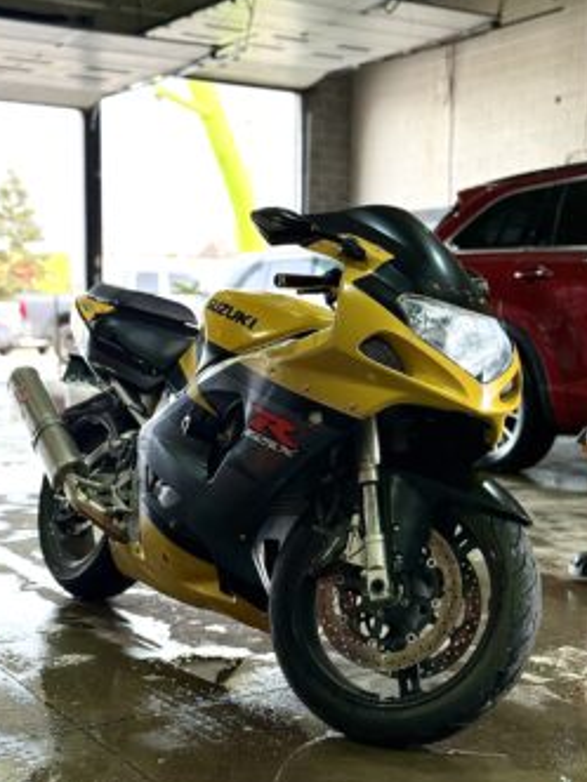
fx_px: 1221
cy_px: 390
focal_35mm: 54
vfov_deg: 35.5
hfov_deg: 27.0
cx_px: 299
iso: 100
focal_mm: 6.76
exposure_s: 1/334
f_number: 1.78
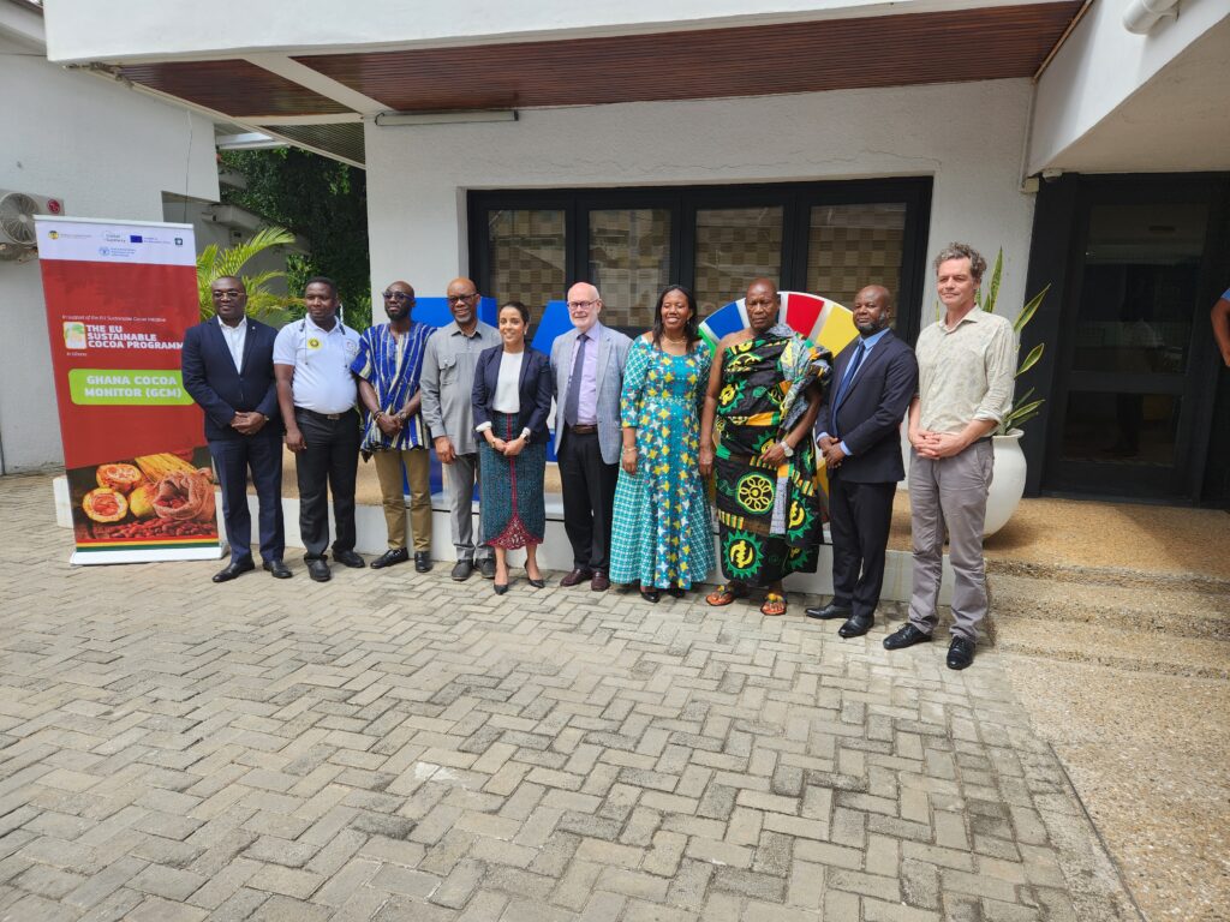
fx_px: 817
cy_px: 461
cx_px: 615
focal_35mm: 23
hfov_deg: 73.9
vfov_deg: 58.9
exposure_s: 1/359
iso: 20
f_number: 1.8
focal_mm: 5.4
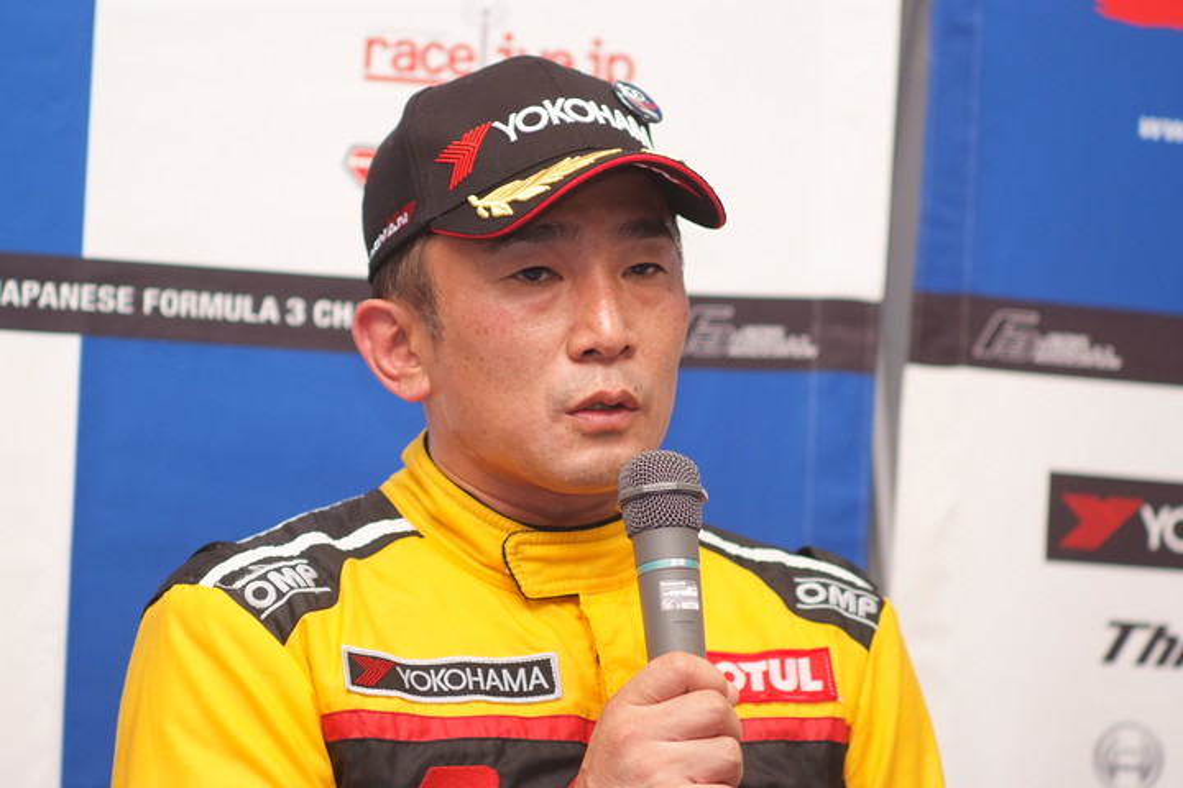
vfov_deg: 5.1
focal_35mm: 270
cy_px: 394
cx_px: 592
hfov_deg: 7.6
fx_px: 8872
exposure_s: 1/250
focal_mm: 180
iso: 400
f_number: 2.8
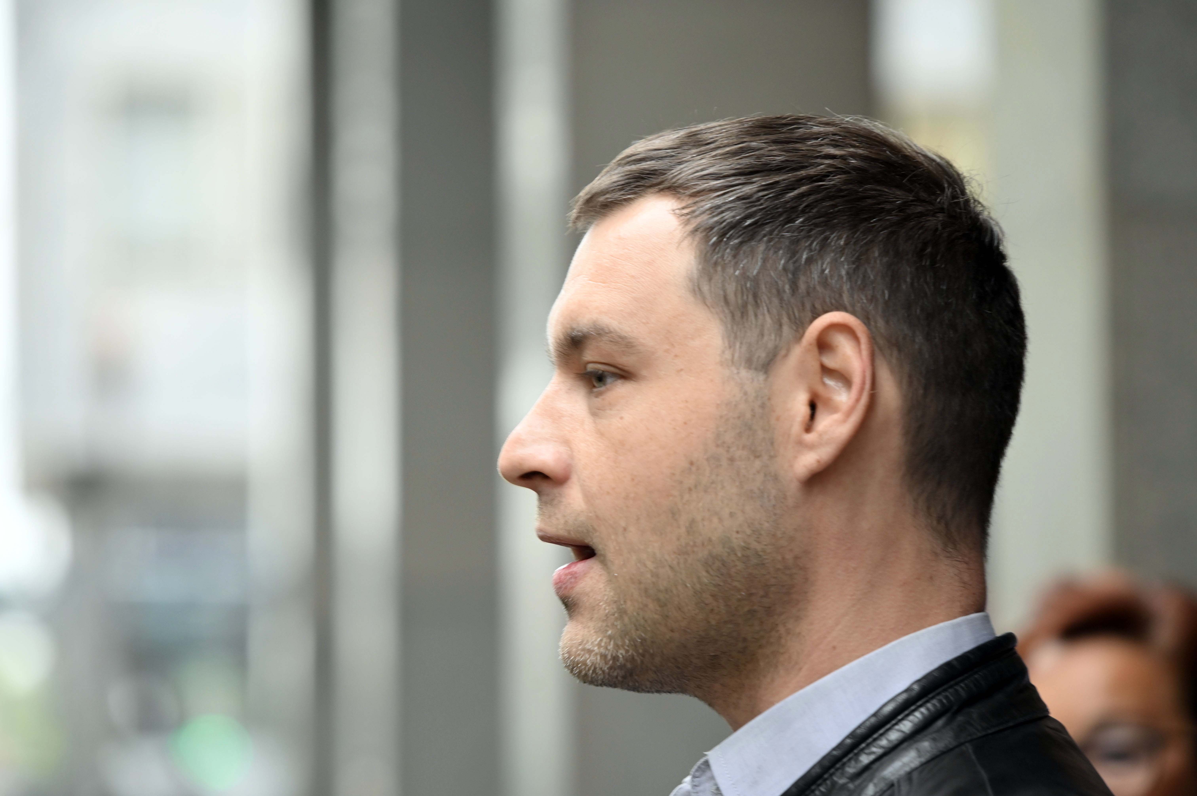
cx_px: 598
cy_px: 398
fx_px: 6645
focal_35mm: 200
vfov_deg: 6.9
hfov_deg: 10.3
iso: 1250
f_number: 5
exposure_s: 1/200
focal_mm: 200
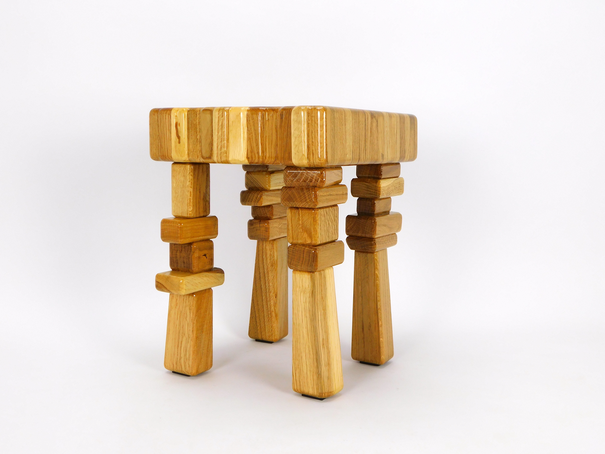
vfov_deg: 36.0
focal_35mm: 40
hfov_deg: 46.8
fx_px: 699
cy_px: 227
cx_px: 302
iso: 125
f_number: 3.6
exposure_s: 1/125
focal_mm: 7.1
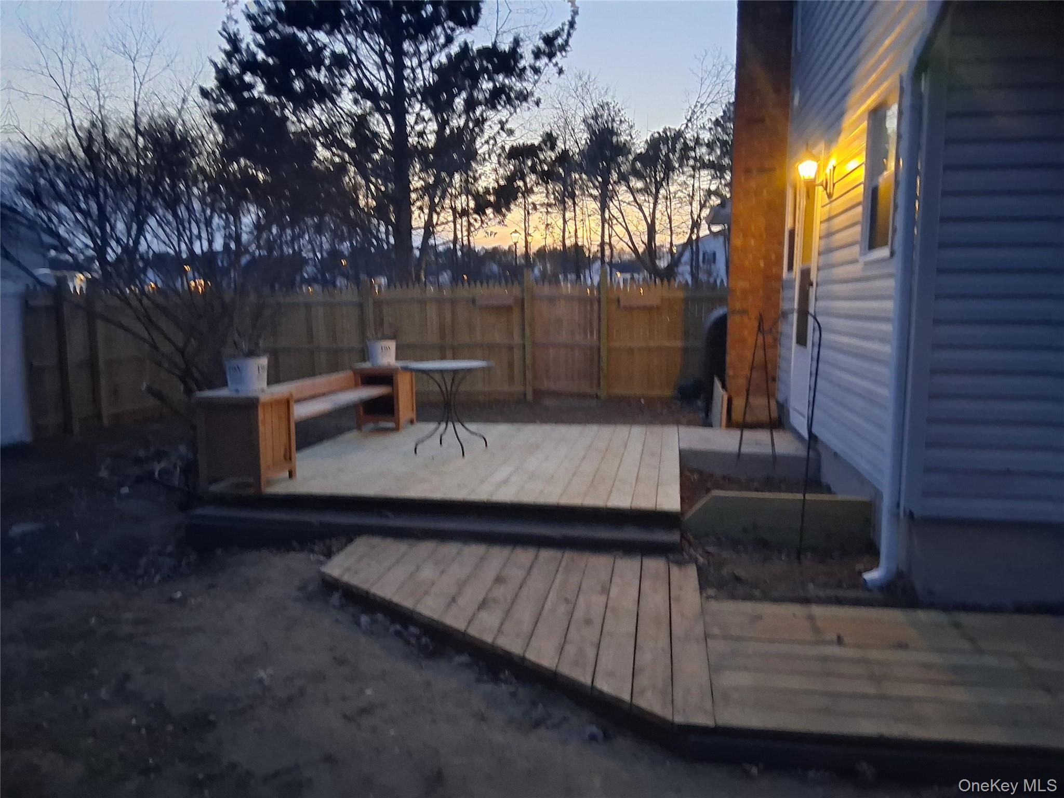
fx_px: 799
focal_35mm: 26
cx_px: 532
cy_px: 399
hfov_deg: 67.3
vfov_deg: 53.1
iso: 1000
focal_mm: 3.98
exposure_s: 1/17
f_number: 1.8
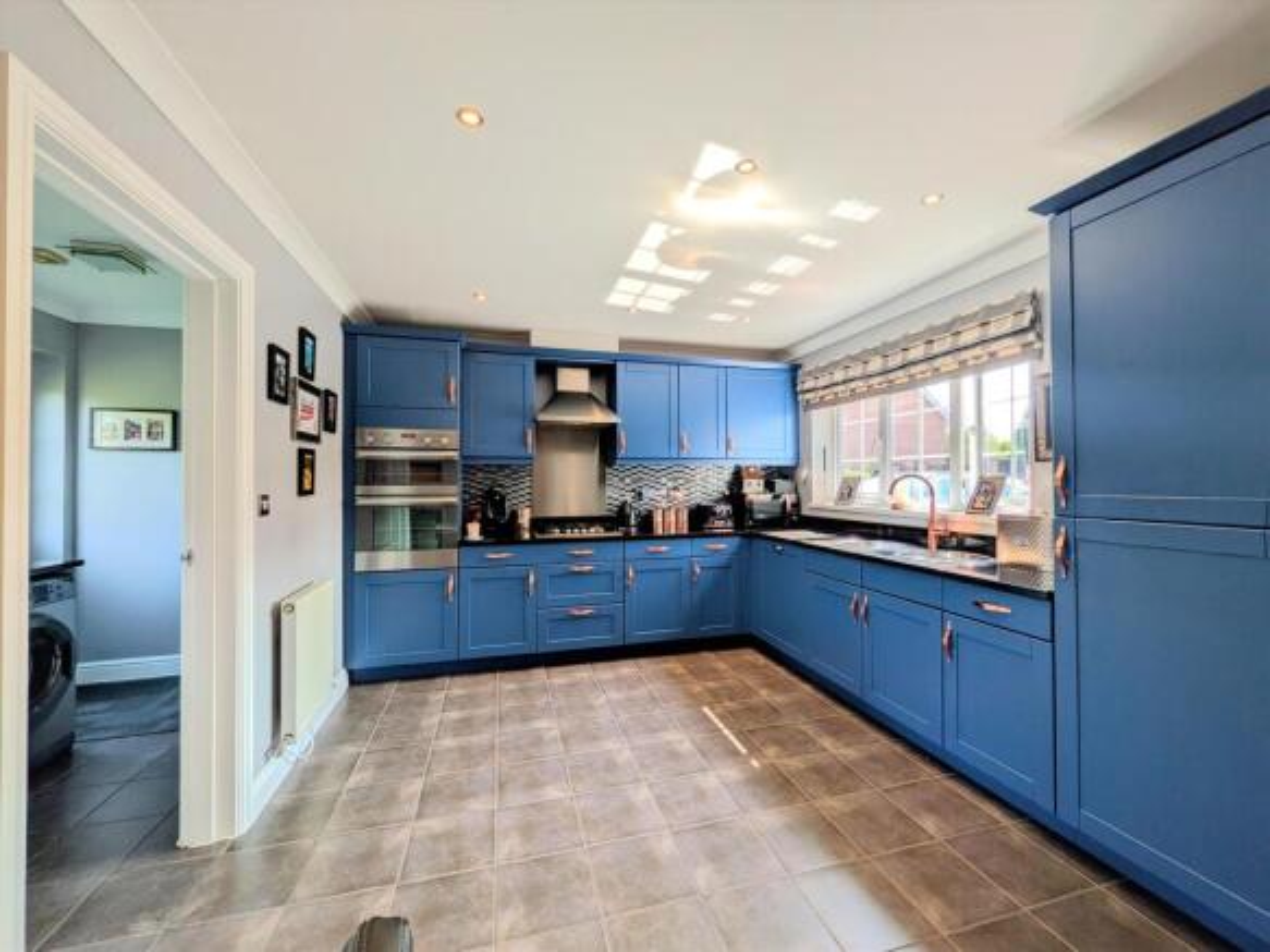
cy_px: 476
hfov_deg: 102.1
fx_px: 514
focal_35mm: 14
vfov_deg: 85.7
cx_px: 635
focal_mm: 1.83
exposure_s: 1/219
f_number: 2.2
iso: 46
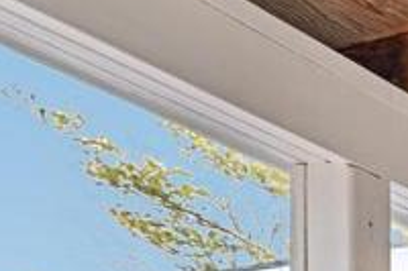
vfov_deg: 11.0
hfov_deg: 9.8
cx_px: 1401
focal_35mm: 101
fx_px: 1144
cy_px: 685
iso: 100
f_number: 8
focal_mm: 14
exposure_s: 1/15
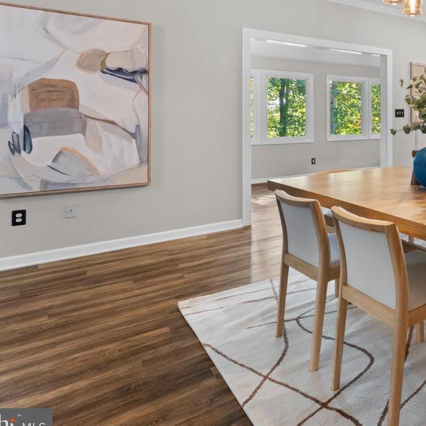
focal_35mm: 29
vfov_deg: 53.7
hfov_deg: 46.1
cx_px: 432
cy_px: 120
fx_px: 404
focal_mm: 15
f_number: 9
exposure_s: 1.6
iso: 320
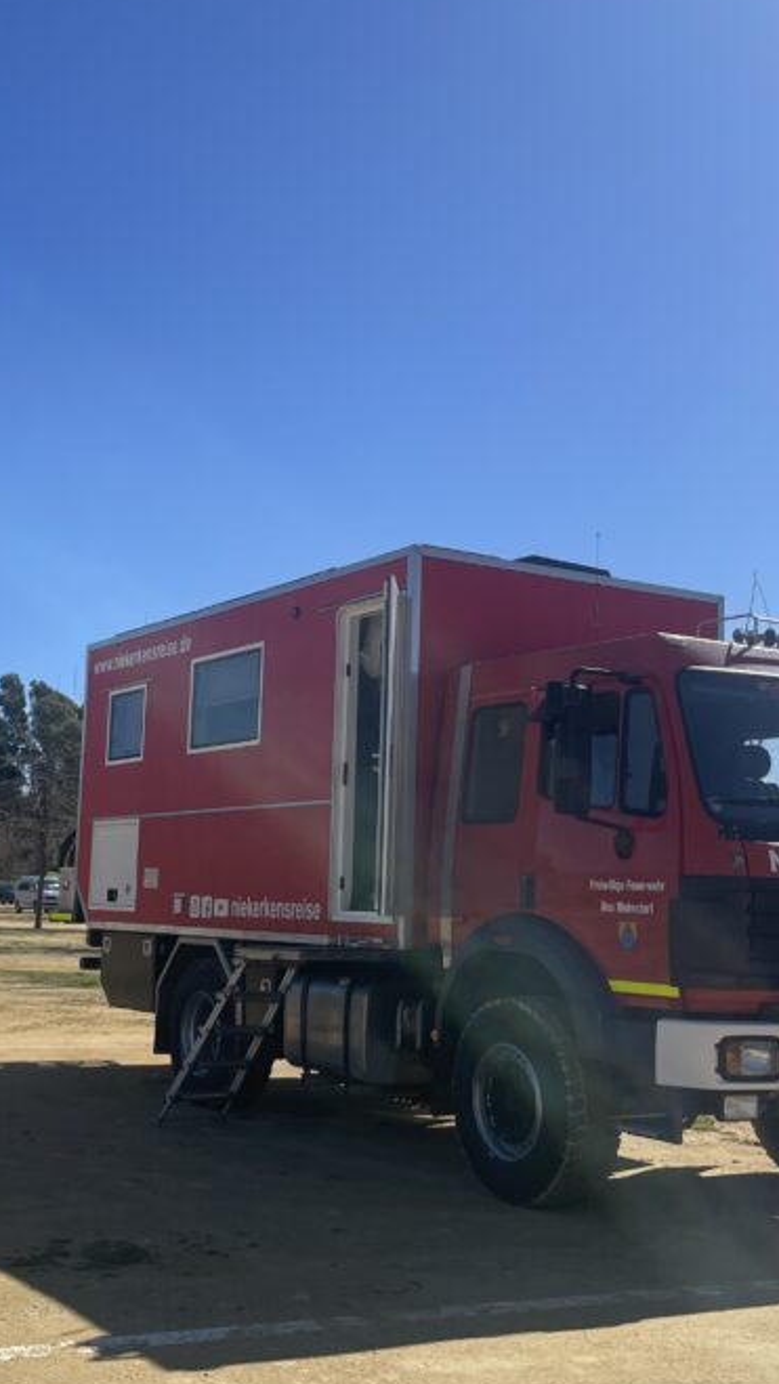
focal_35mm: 44
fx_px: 1615
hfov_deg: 26.9
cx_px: 246
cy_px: 708
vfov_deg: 46.4
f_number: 1.6
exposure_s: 1/5291
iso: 32
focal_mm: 4.2
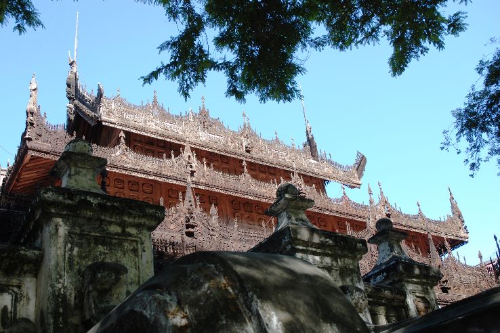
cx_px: 250
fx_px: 521
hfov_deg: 51.3
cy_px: 166
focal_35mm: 38
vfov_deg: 35.5
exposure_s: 1/125
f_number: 5.6
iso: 160
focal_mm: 25
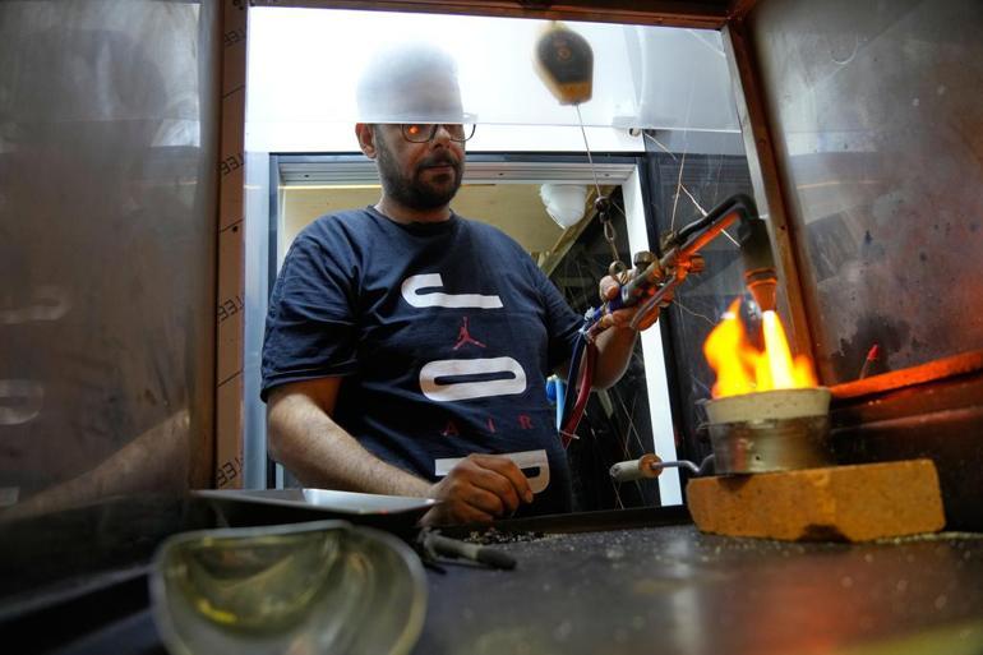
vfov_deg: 49.5
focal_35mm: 26
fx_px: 710
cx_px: 492
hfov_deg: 69.4
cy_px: 328
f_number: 4
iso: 1250
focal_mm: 26
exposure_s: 1/125
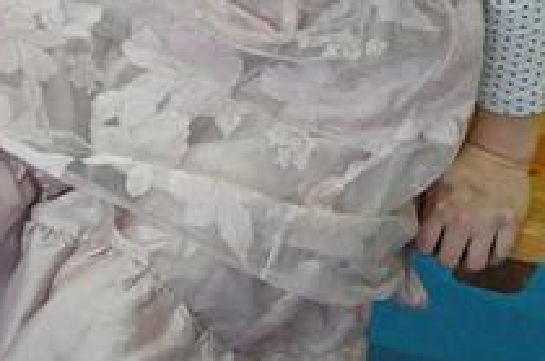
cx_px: -384
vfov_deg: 5.9
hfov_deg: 8.6
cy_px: -183
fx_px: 3489
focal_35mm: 231
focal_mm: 38
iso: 3200
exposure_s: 1/100
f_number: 5.6
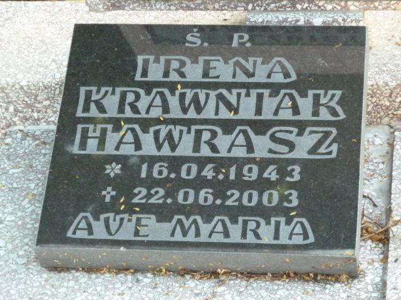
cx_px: 200
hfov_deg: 13.4
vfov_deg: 10.1
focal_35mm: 147
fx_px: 1703
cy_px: 150
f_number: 4.5
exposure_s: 1/100
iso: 800
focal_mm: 24.1
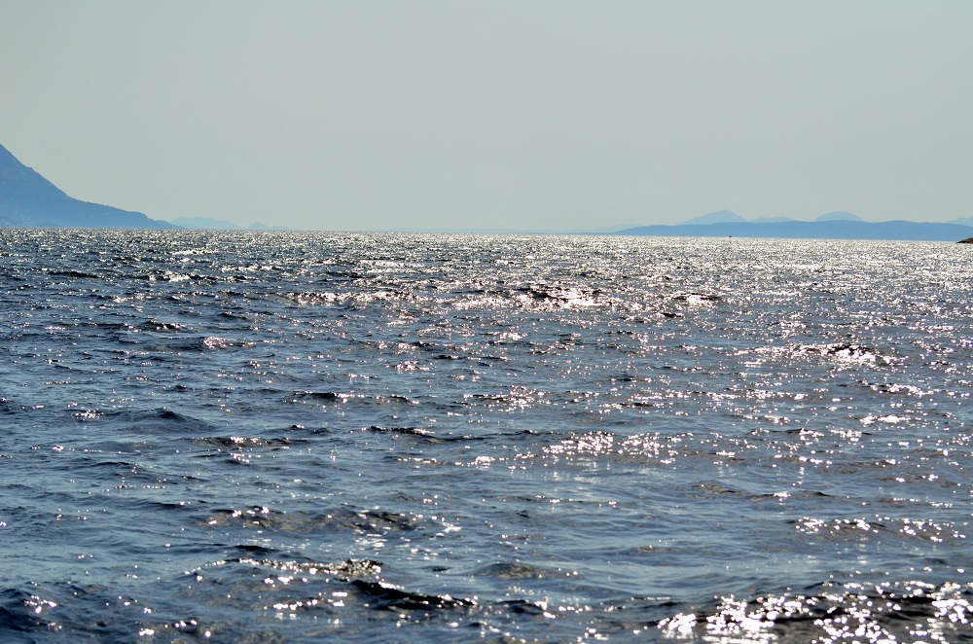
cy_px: 322
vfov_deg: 12.1
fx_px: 3034
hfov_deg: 18.2
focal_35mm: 112
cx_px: 486
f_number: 5.6
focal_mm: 75
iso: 720
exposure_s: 1/8000
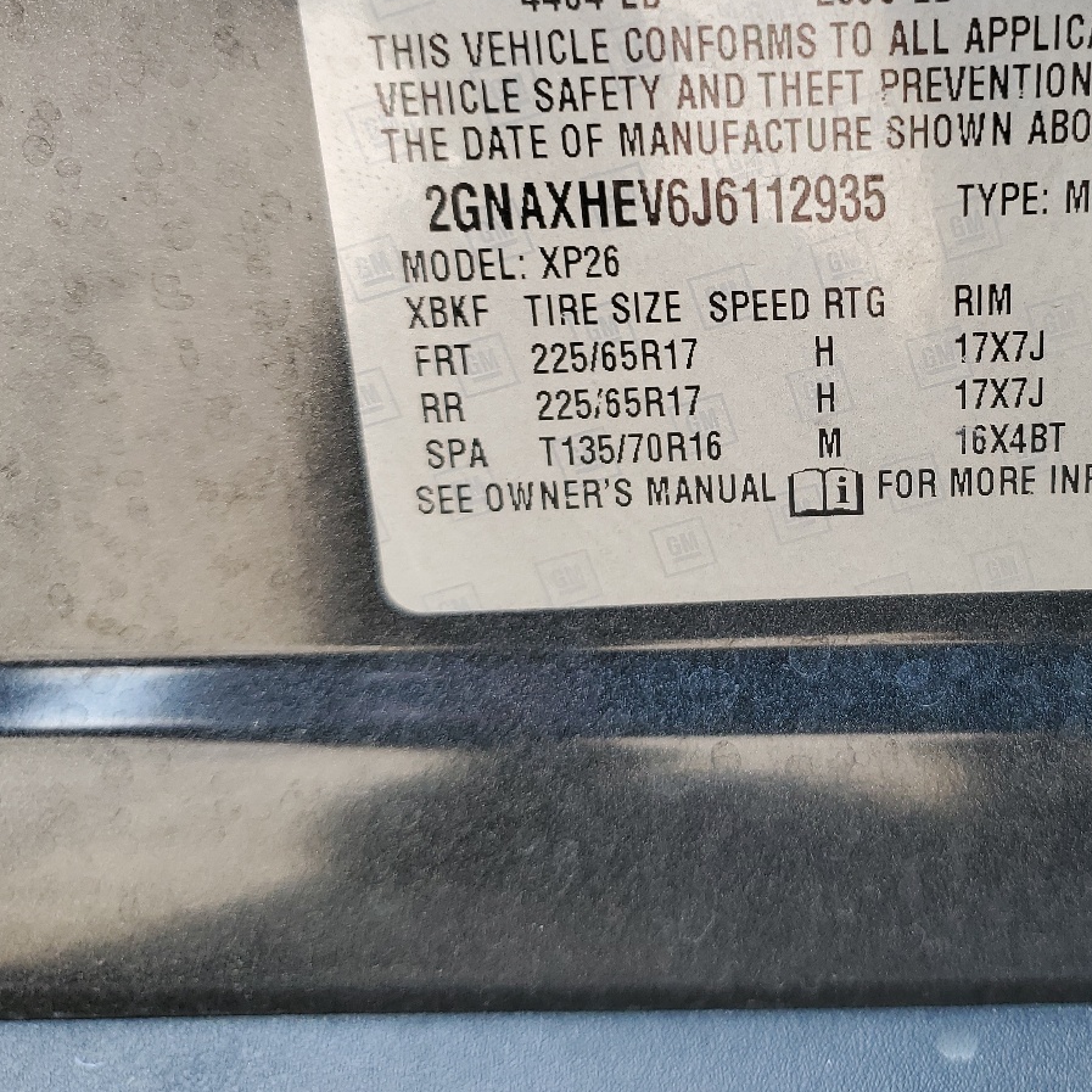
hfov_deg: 39.5
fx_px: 1463
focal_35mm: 41
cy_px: 376
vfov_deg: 40.5
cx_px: 857
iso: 50
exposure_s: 1/200
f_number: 1.5
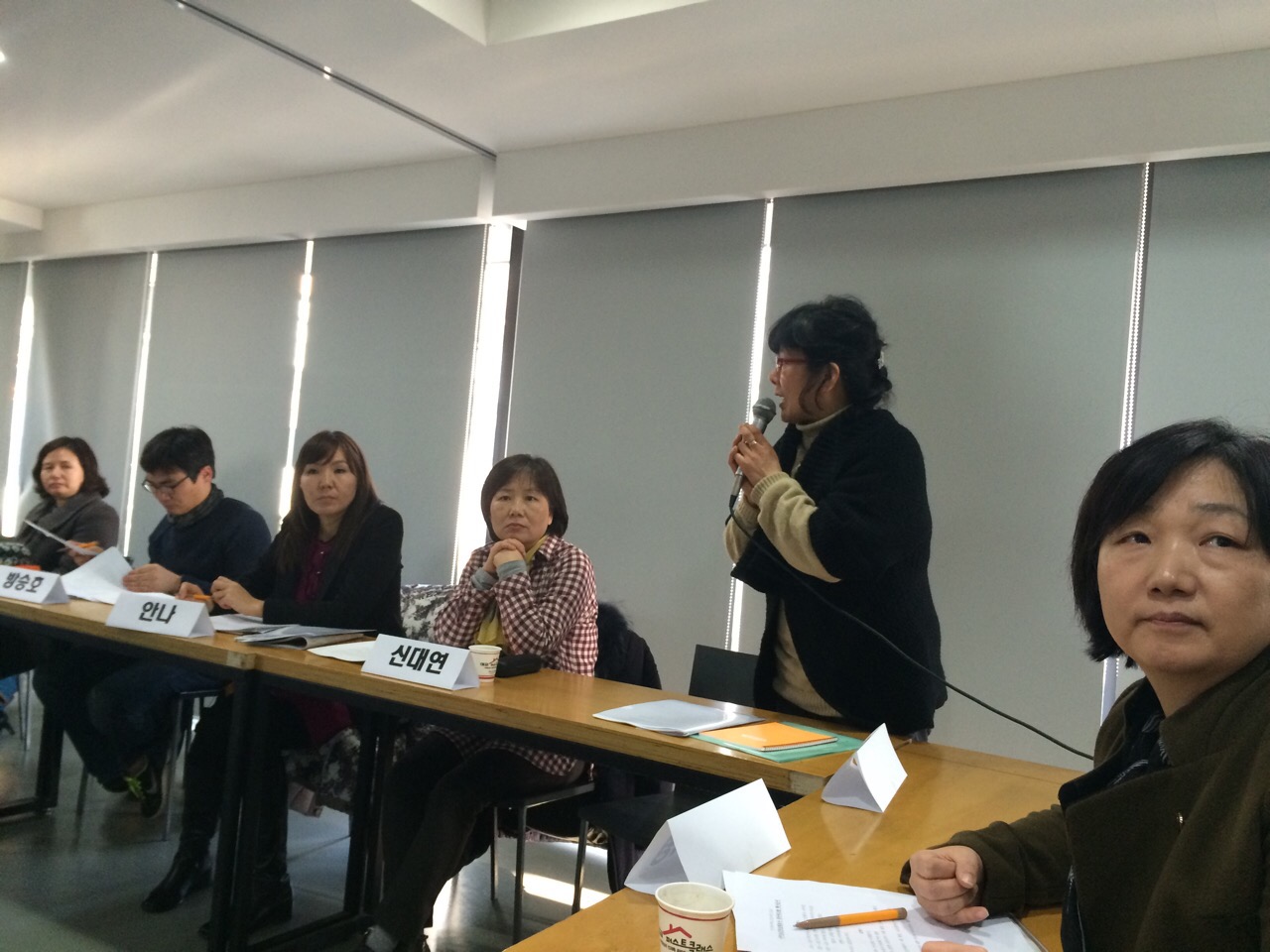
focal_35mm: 29
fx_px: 1064
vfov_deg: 48.2
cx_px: 635
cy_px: 476
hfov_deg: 61.7
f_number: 2.2
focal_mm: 4.15
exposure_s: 1/30
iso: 200
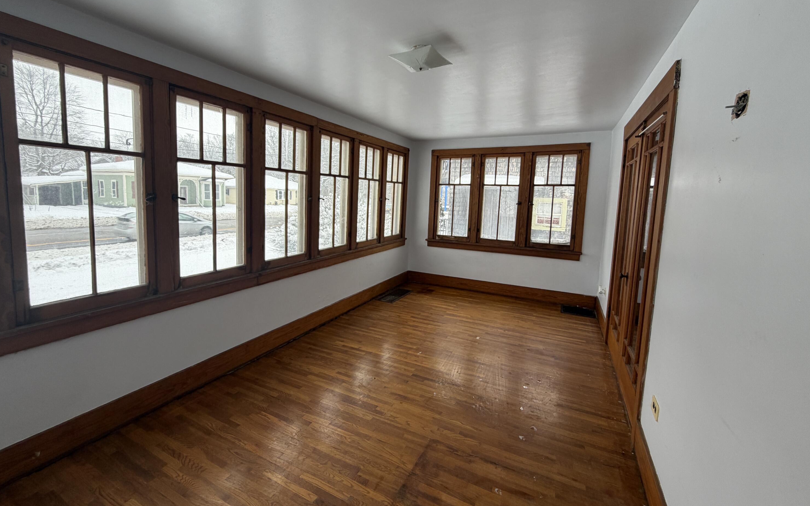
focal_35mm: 15
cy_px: 225
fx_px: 331
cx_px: 406
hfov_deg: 101.5
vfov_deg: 74.5
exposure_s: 1/121
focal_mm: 2.22
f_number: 2.2
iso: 50
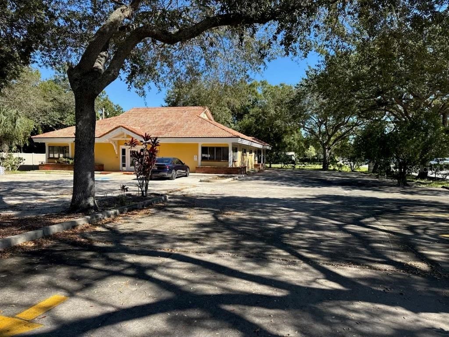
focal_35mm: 24
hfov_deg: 71.6
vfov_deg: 56.8
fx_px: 311
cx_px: 224
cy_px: 168
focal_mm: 6.76
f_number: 1.78
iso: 80
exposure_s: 1/1901
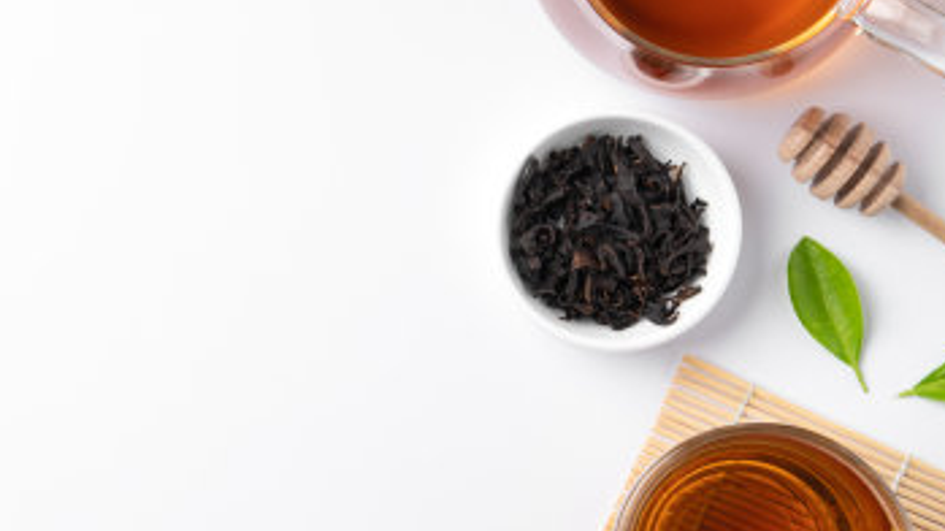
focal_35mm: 145
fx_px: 3632
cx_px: 255
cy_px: 176
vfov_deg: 8.4
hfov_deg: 14.8
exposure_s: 1/160
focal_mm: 79
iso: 100
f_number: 9
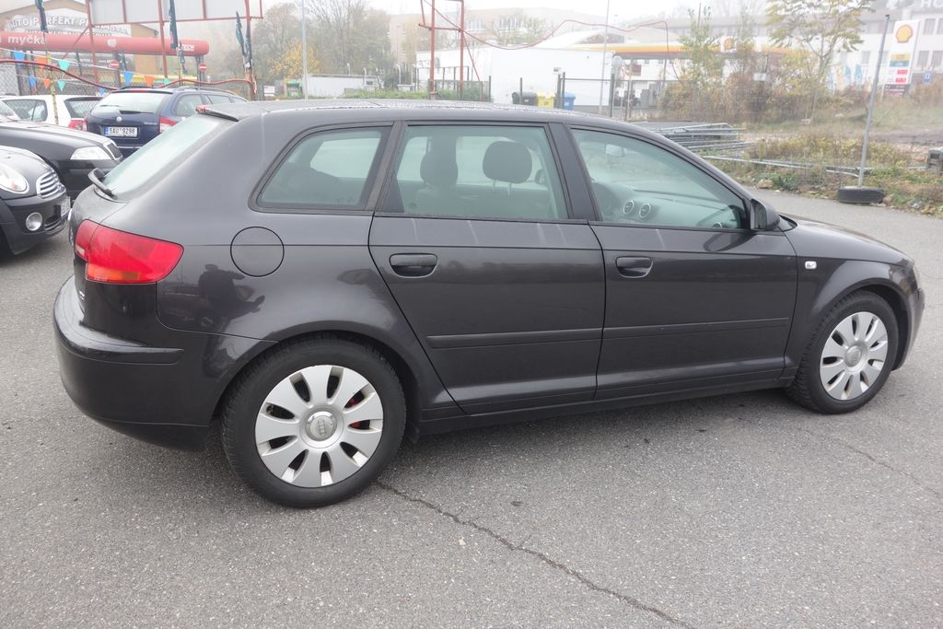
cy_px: 314
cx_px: 472
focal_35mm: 28
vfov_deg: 46.4
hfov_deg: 65.5
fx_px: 733
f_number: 4.5
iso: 125
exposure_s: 1/100
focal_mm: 10.4
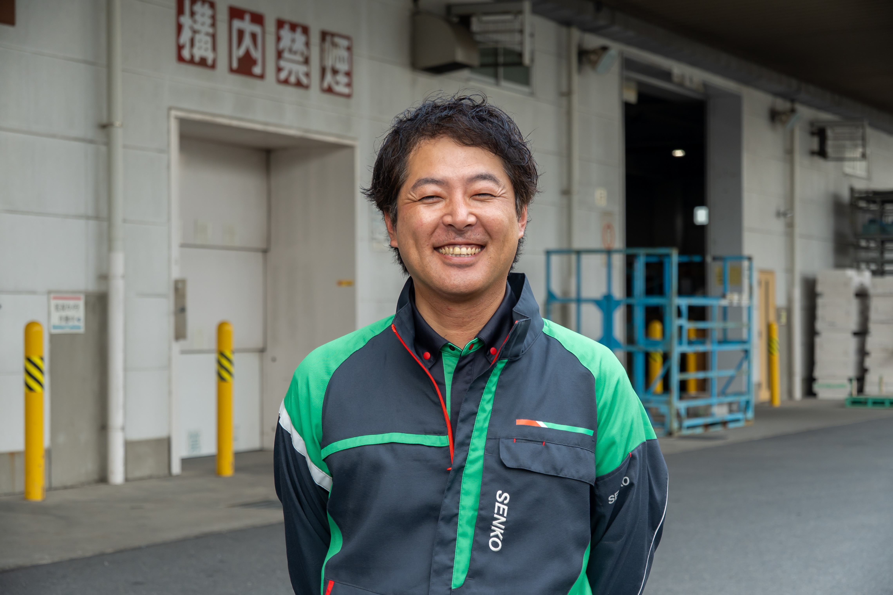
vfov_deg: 18.7
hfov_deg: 27.7
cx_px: 446
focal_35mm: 73
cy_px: 298
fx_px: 1811
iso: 250
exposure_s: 1/100
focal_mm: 49
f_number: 5
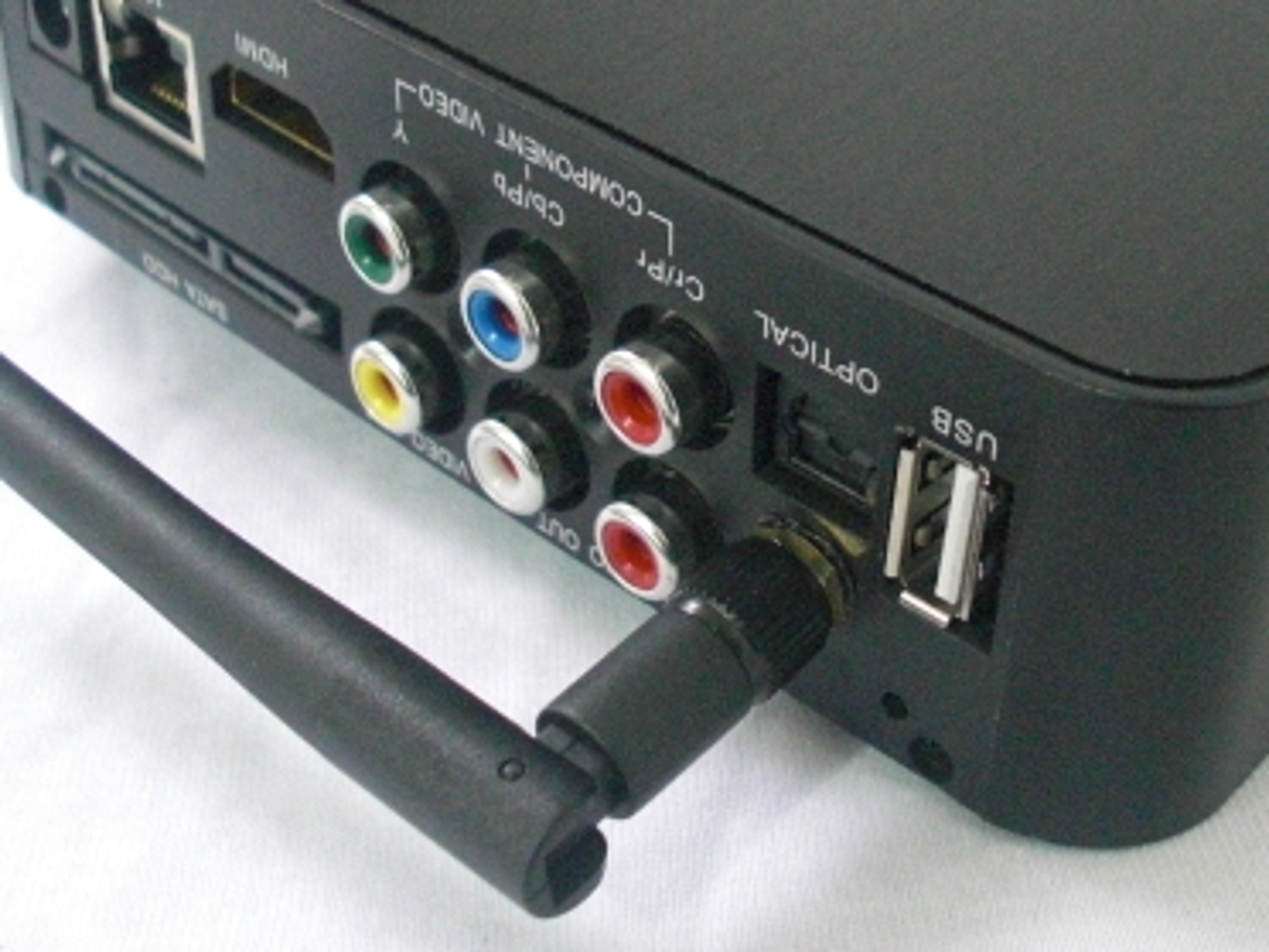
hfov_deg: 31.0
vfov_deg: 23.3
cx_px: 839
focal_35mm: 62
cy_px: 177
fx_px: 2273
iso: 800
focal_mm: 6.3
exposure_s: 1/30
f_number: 2.8
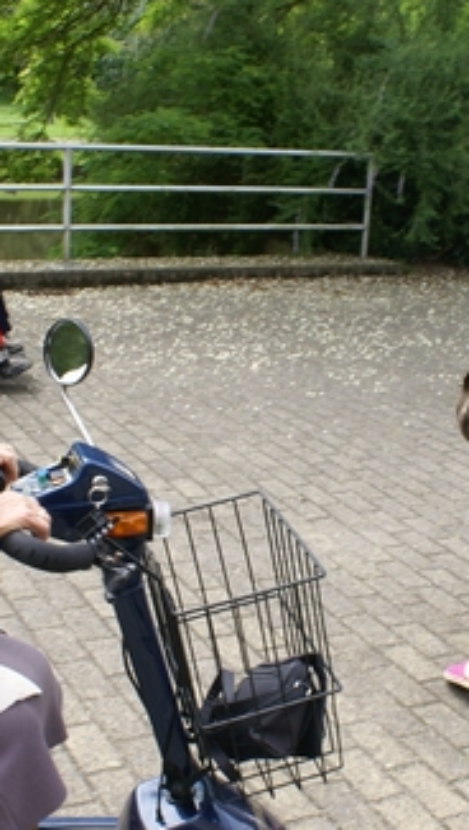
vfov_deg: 39.8
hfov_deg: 23.1
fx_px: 1147
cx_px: 268
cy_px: 471
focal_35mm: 52
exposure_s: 1/80
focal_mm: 18
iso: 100
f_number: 8
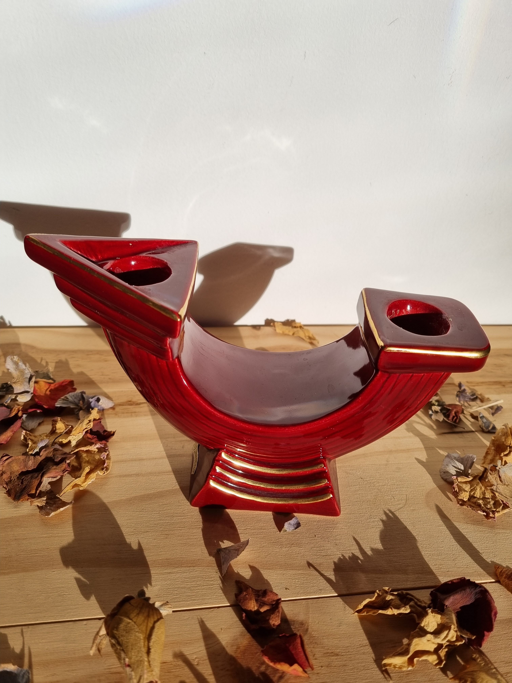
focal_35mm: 26
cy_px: 342
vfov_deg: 67.3
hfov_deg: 53.1
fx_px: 513
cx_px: 256
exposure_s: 1/2512
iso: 50
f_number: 1.8
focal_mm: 5.4
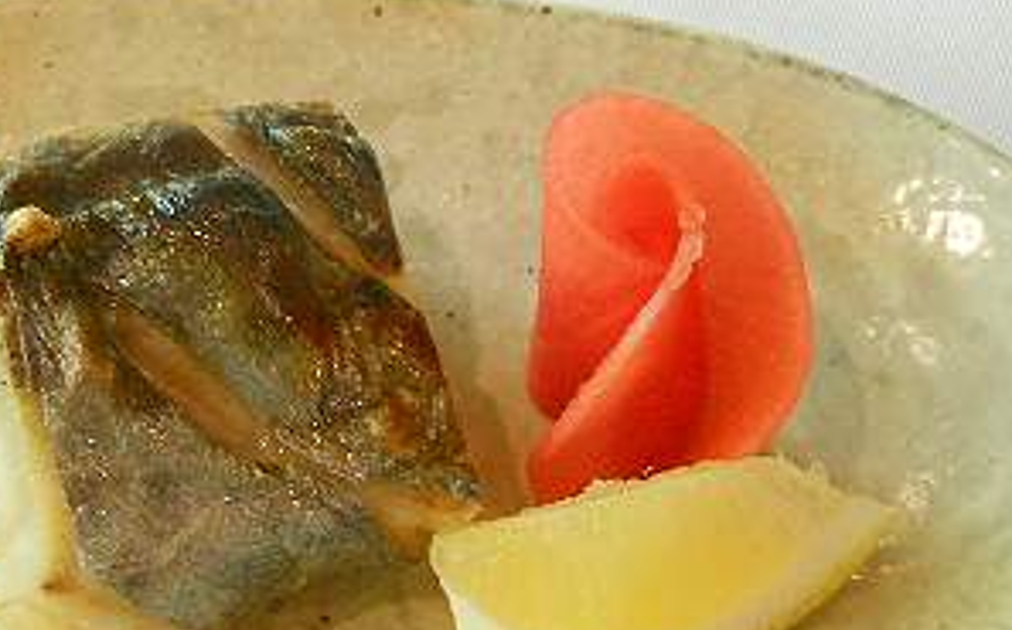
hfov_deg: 27.1
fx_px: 2067
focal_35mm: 75
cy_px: 344
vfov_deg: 17.3
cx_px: 225
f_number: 3.1
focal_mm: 6.72
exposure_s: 1/15
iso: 400
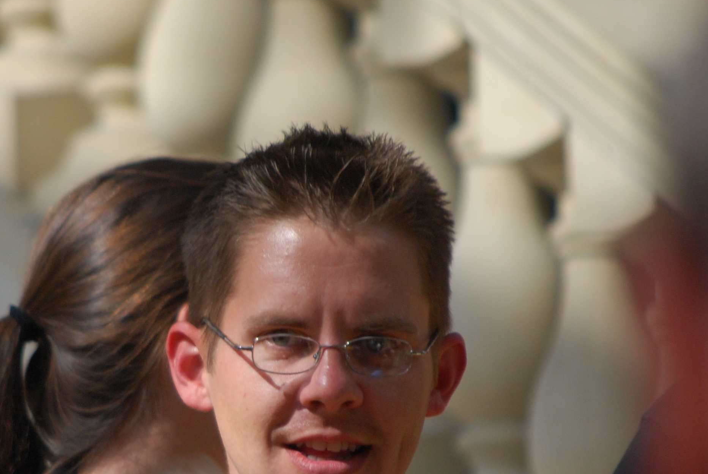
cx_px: 170
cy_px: 390
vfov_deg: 2.2
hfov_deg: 3.3
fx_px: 12266
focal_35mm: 623
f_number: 5.6
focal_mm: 200
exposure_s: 1/500
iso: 360
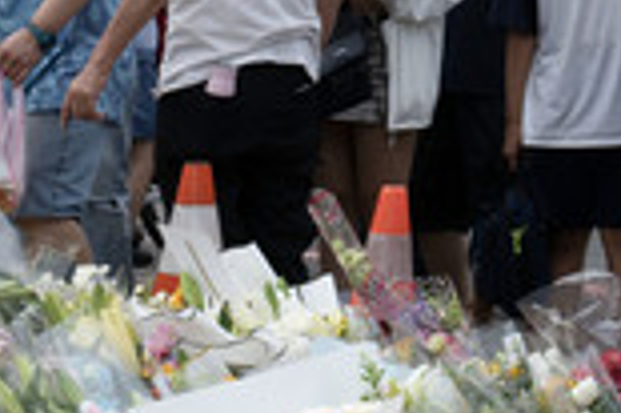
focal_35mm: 207
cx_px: -749
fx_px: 3567
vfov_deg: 6.5
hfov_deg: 9.2
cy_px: 762
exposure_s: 1/400
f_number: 9
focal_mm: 40
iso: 400
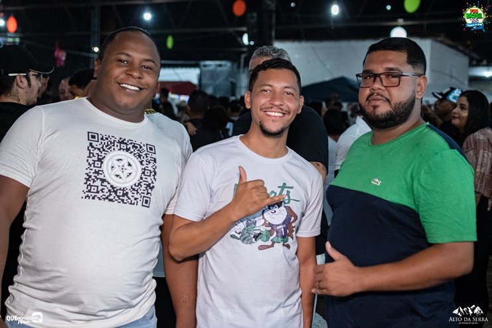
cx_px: 246
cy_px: 164
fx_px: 717
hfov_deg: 37.9
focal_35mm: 52
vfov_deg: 25.8
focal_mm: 35
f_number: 2.8
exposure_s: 1/640
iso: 2500
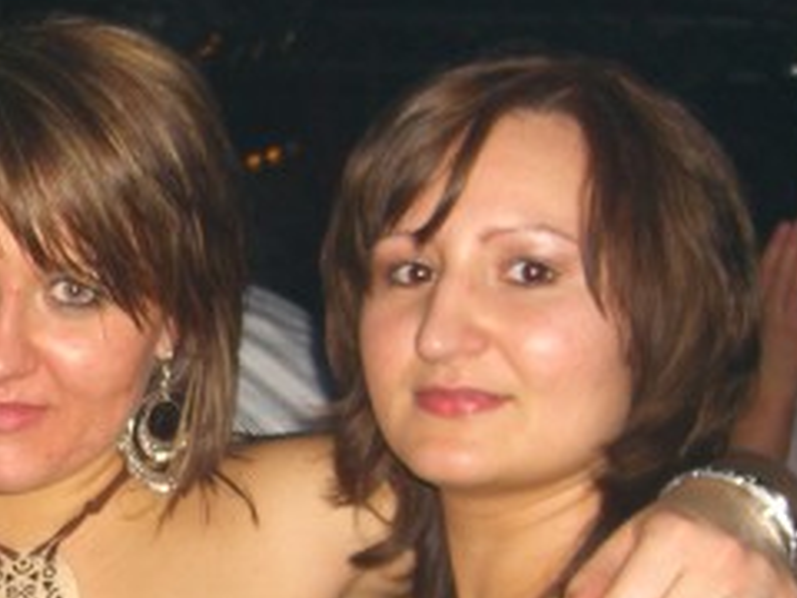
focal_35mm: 95
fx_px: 2187
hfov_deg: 20.1
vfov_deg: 15.4
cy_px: 502
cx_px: 33
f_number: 2.8
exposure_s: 1/60
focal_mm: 7.9
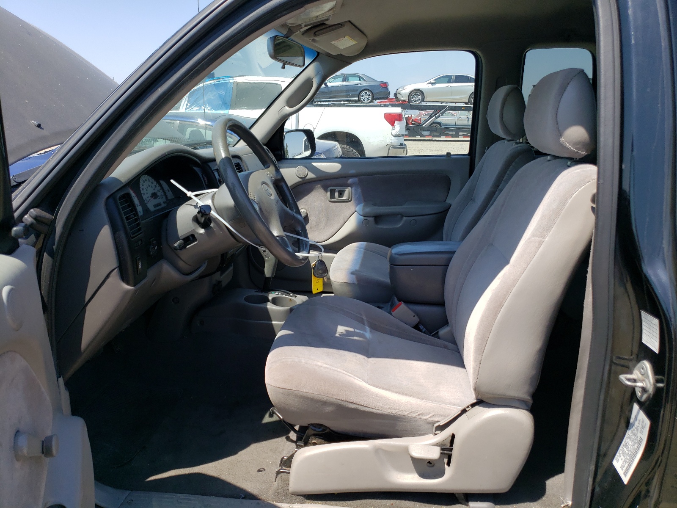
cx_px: 338
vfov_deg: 53.1
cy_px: 254
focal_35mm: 26
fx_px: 508
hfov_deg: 67.3
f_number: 1.5
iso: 50
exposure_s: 1/1667
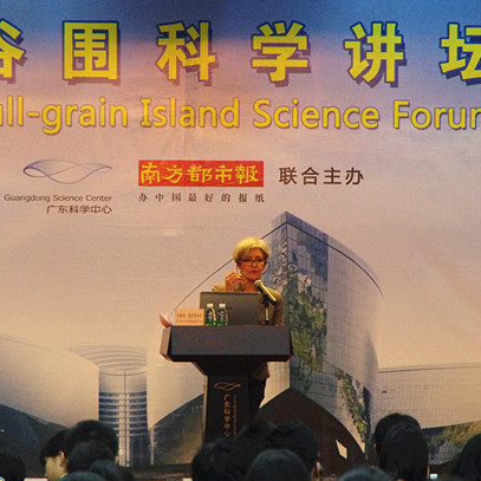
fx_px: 5311
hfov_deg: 5.2
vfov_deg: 5.2
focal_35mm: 338
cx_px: 236
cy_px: 258
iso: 3200
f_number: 5.6
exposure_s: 1/200
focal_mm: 135
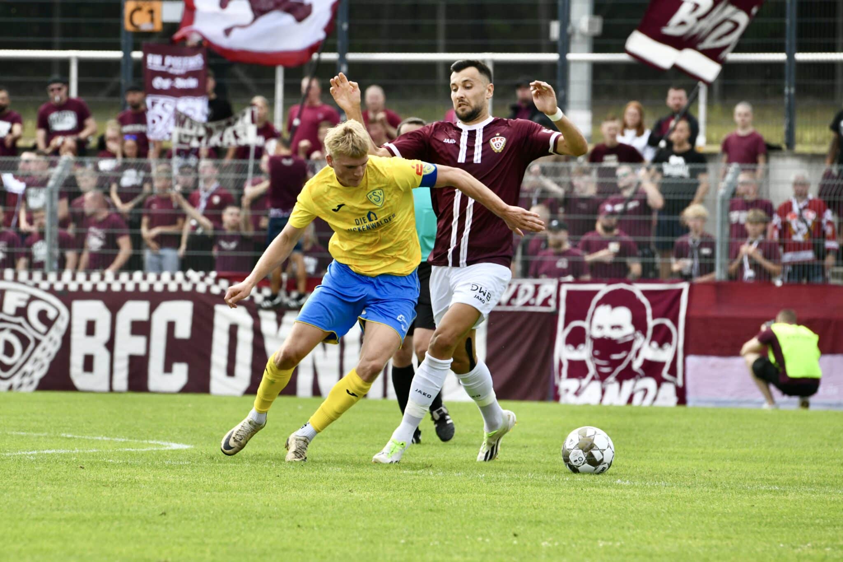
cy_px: 281
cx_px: 422
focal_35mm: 400
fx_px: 9365
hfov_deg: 5.2
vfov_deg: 3.4
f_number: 10
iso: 2000
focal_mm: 400
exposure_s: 1/1600
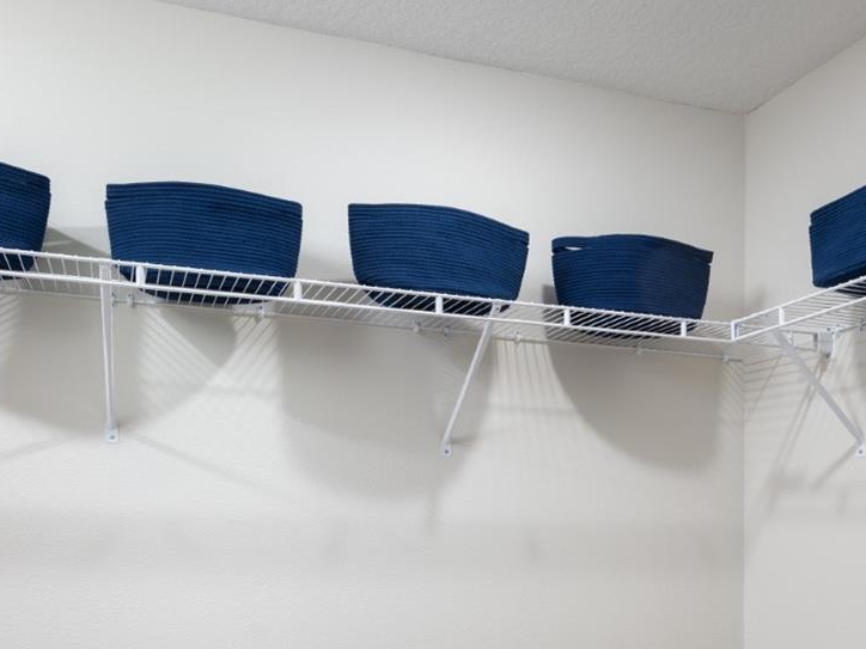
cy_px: 562
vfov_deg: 39.3
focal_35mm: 34
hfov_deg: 53.8
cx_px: 386
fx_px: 851
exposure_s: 1/1.67
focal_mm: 16
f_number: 8
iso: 125
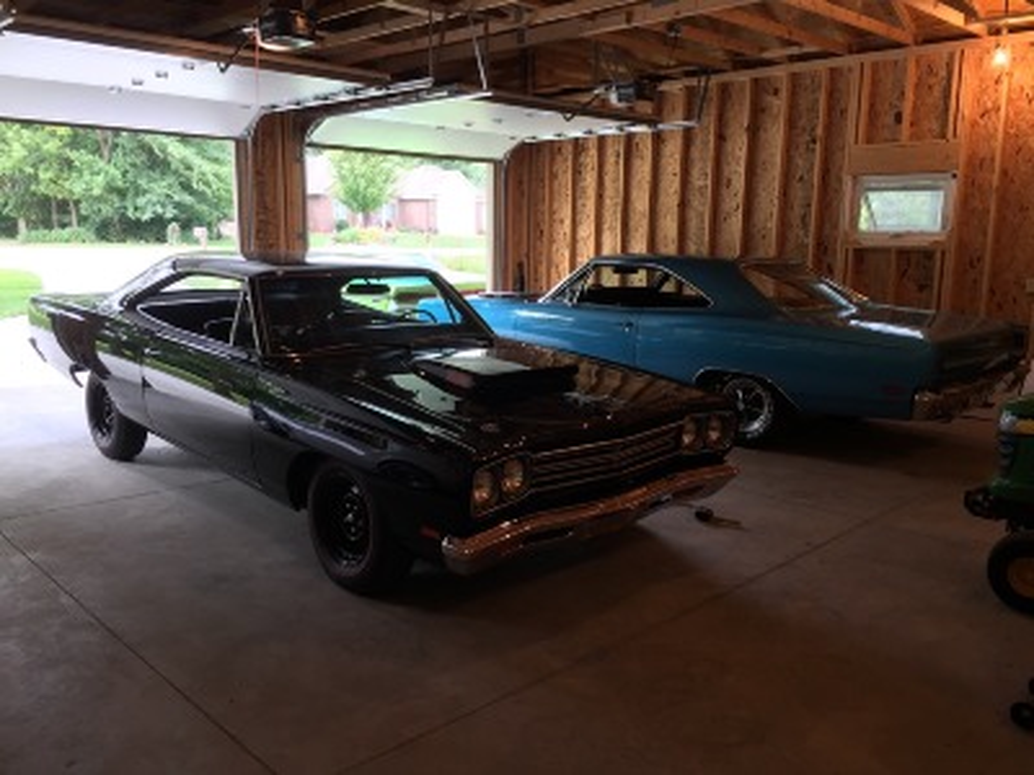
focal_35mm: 29
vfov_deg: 48.2
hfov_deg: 61.7
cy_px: 388
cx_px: 517
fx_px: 866
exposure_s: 1/40
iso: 32
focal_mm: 4.15
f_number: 2.2
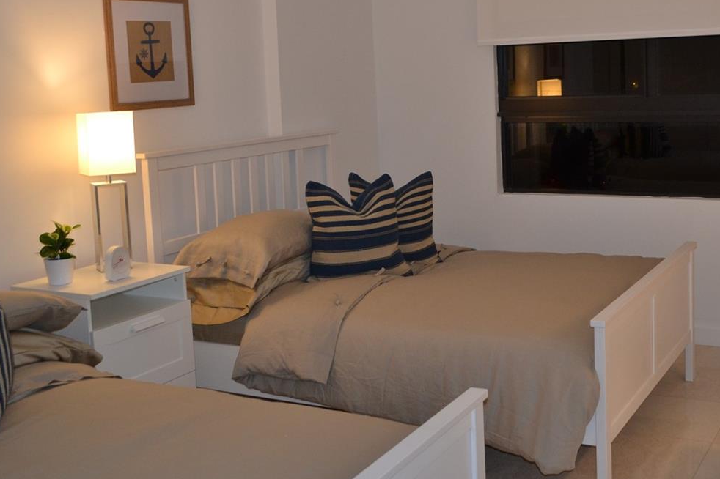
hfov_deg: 44.1
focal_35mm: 44
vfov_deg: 30.1
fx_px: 880
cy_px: 137
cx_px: 453
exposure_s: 1/60
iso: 450
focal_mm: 18
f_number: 3.5
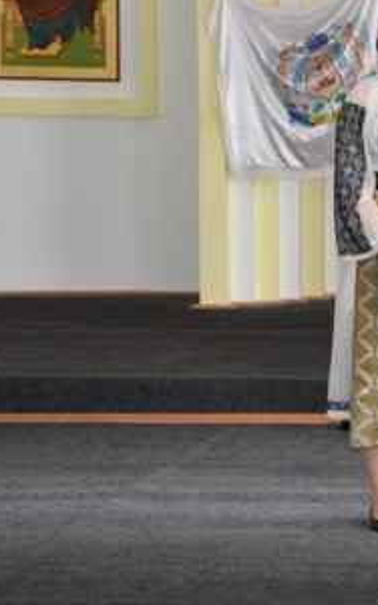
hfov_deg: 8.6
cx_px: 633
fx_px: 2441
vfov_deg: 14.1
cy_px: 235
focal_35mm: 148
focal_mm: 38
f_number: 4.5
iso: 560
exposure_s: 1/60
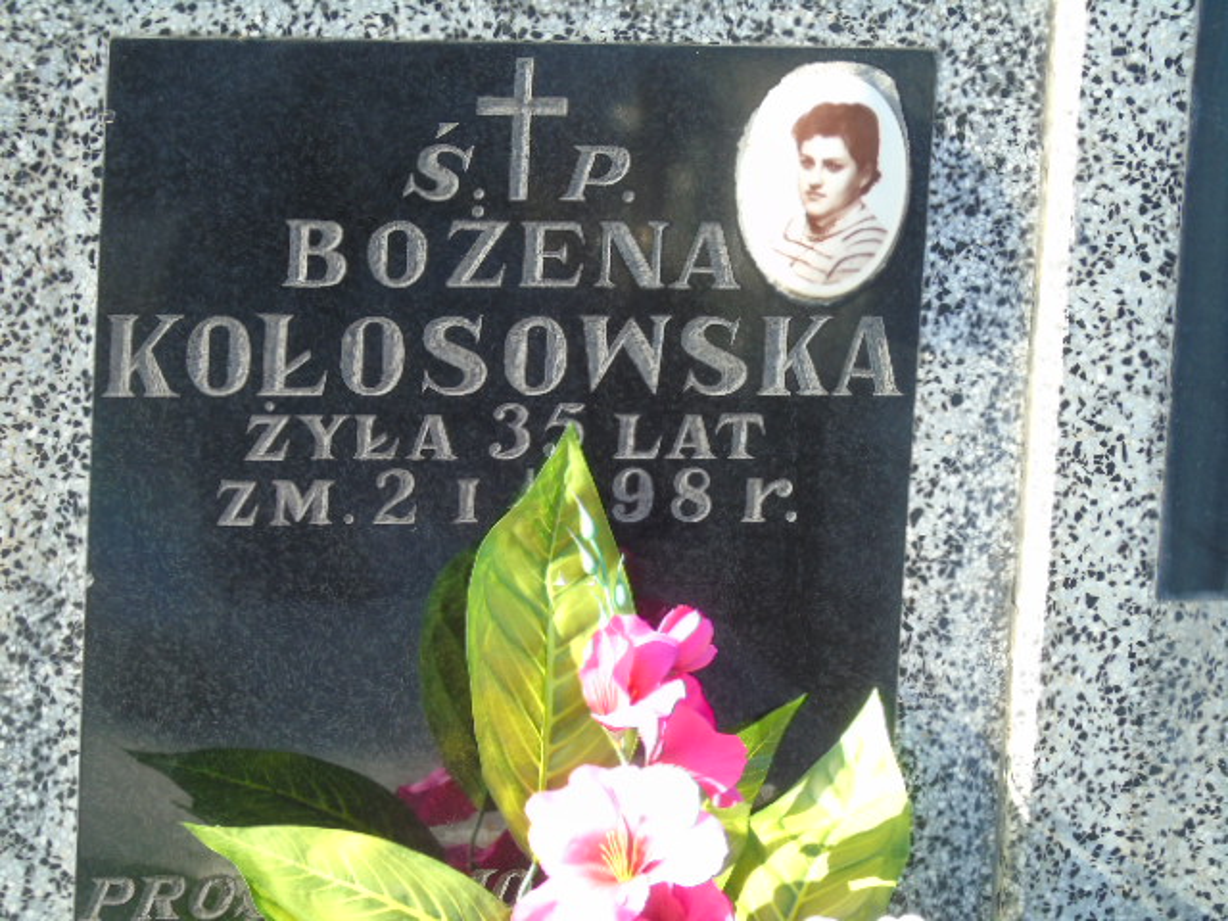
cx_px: 614
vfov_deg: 8.0
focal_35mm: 186
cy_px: 460
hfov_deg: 10.6
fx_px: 6598
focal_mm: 33
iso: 160
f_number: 5
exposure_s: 1/125
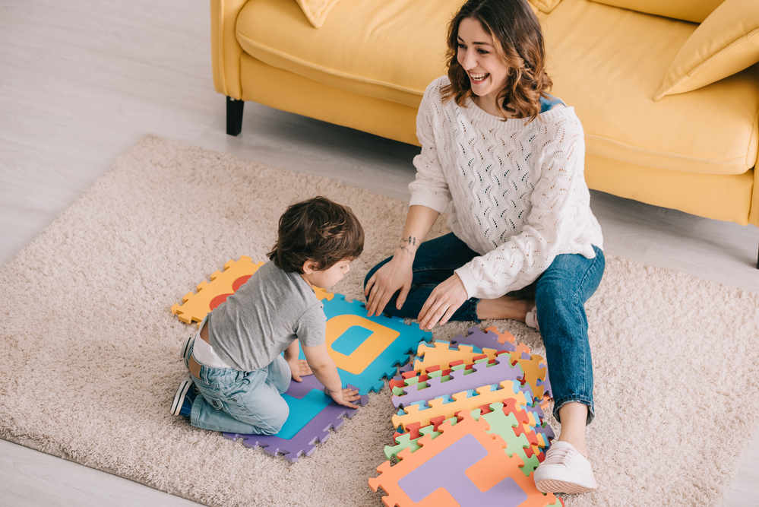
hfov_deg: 20.8
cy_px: 254
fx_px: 2067
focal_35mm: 98
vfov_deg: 14.0
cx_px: 380
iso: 200
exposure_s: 1/200
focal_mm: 98
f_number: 4.5
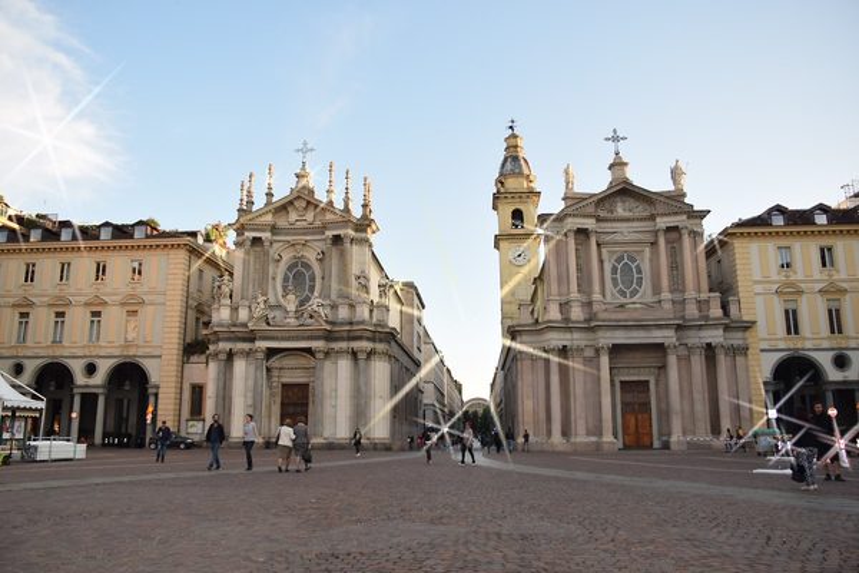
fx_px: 644
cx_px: 430
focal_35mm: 27
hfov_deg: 67.4
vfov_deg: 47.9
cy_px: 286
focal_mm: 18
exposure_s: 1/125
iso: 180
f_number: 5.6
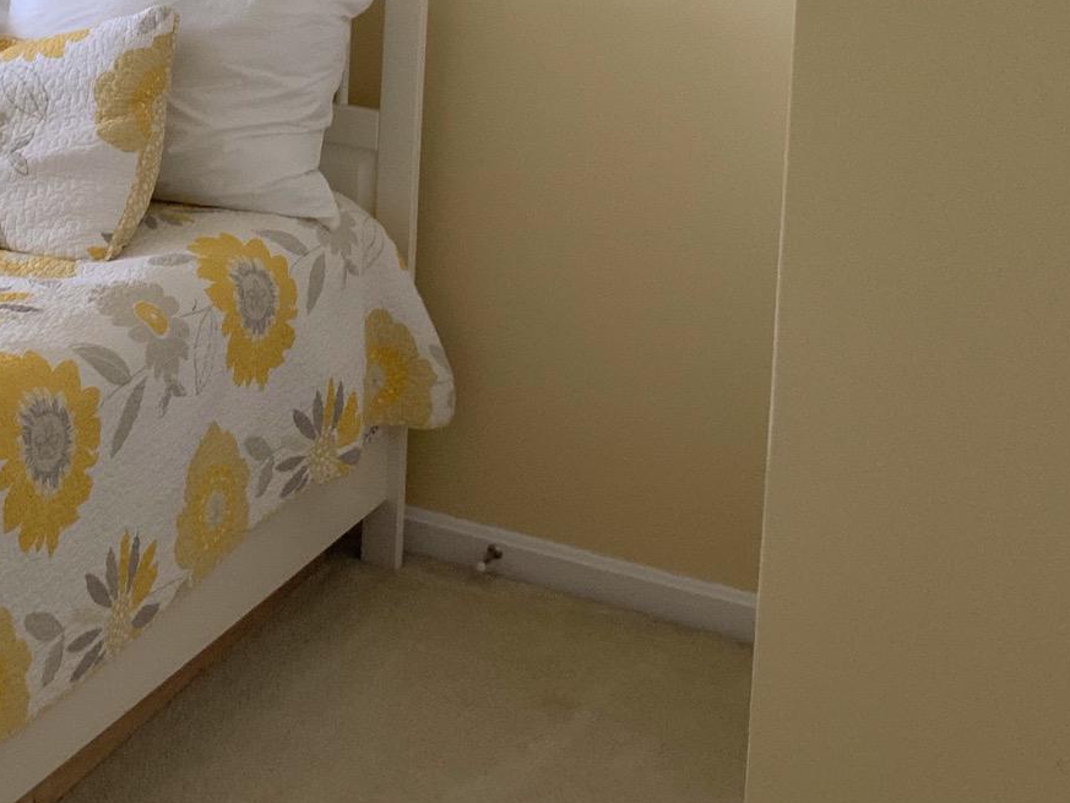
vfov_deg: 20.5
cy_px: -104
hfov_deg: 27.1
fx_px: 2102
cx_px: 26
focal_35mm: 68
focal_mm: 3
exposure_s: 1/95
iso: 64
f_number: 1.8
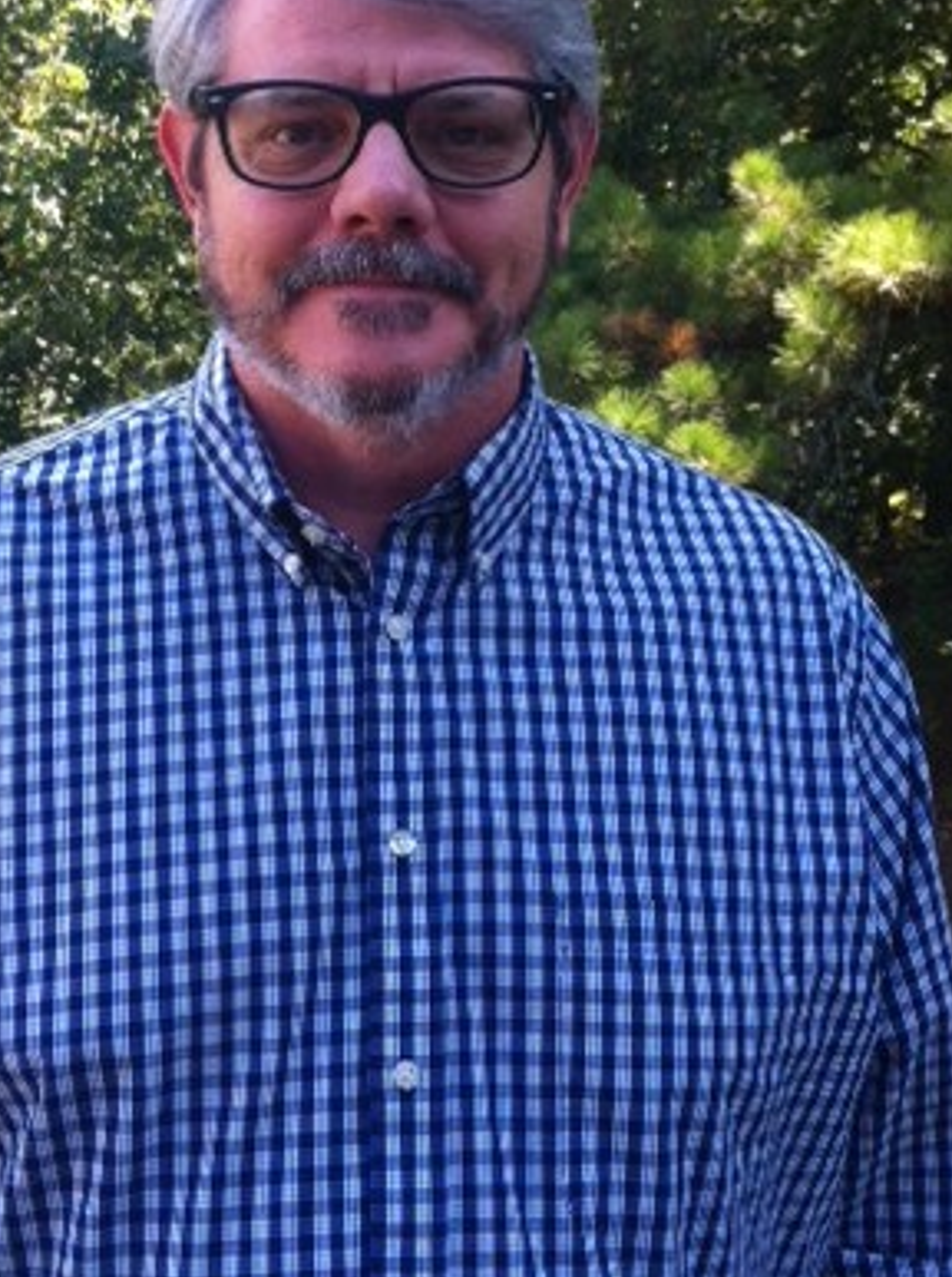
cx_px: 367
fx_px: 2134
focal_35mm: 58
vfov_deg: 32.9
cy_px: 394
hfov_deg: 25.1
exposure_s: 1/168
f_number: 2.8
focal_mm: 3.85
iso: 80
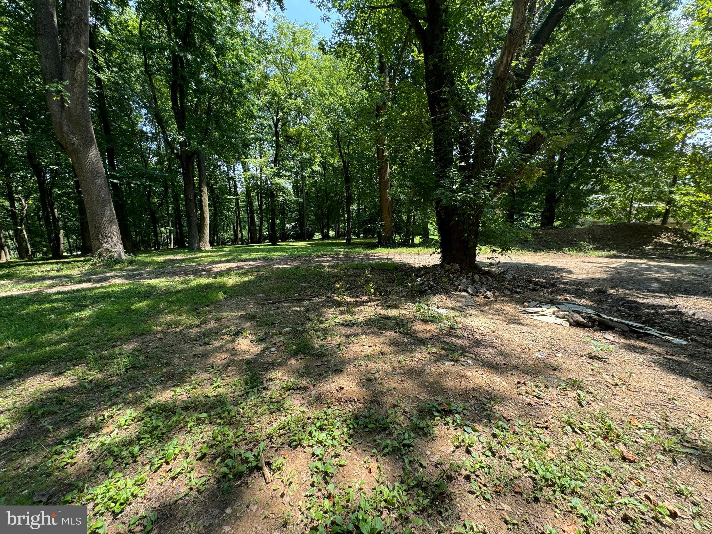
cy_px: 267
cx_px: 356
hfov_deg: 102.1
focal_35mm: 14
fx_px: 288
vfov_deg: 85.7
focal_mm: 2.22
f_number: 2.2
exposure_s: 1/287
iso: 40
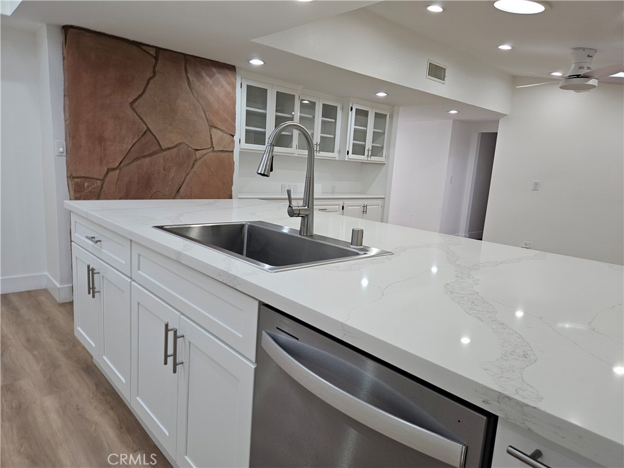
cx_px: 312
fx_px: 415
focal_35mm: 23
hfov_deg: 73.9
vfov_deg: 58.9
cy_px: 234
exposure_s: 1/120
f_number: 1.8
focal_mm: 5.4
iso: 64
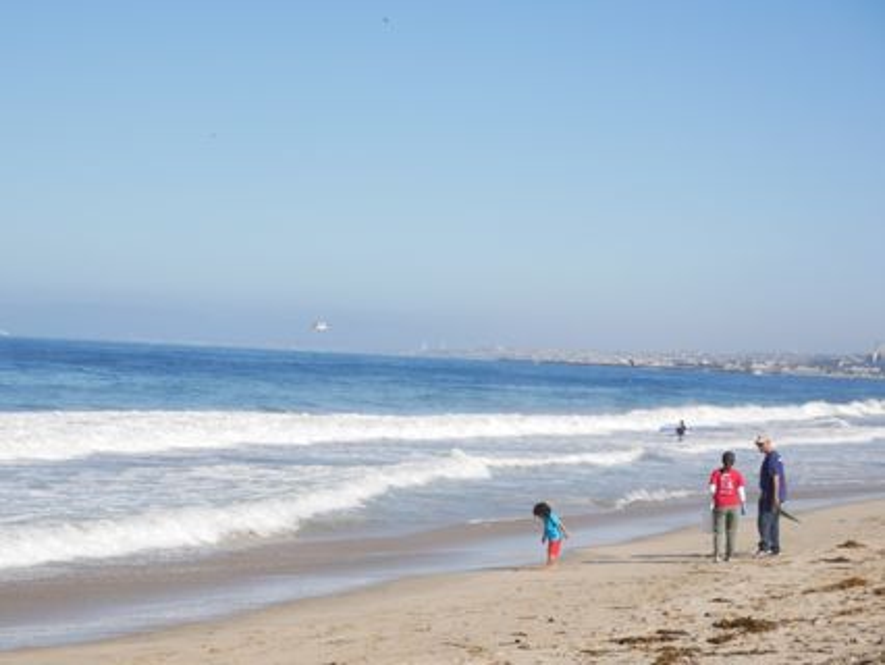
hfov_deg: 27.8
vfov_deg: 21.0
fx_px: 1791
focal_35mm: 70
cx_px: 442
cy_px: 332
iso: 200
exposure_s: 1/2500
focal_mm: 35
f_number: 3.2
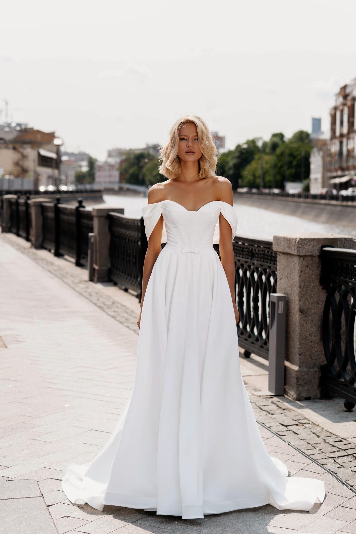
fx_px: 1038
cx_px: 178
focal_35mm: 70
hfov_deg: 19.5
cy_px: 267
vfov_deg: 28.8
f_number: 4
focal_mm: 70
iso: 100
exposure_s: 1/640
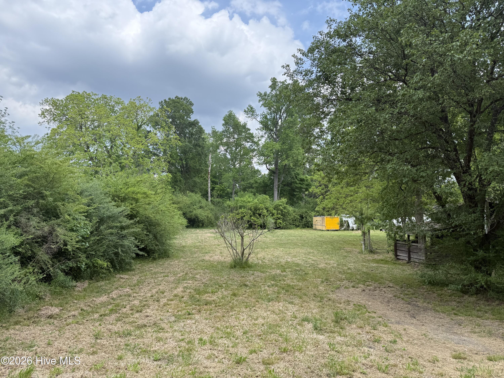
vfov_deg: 56.8
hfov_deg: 71.6
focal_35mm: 24
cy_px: 189
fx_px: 349
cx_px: 252
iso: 80
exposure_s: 1/1855
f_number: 1.78
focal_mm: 6.76
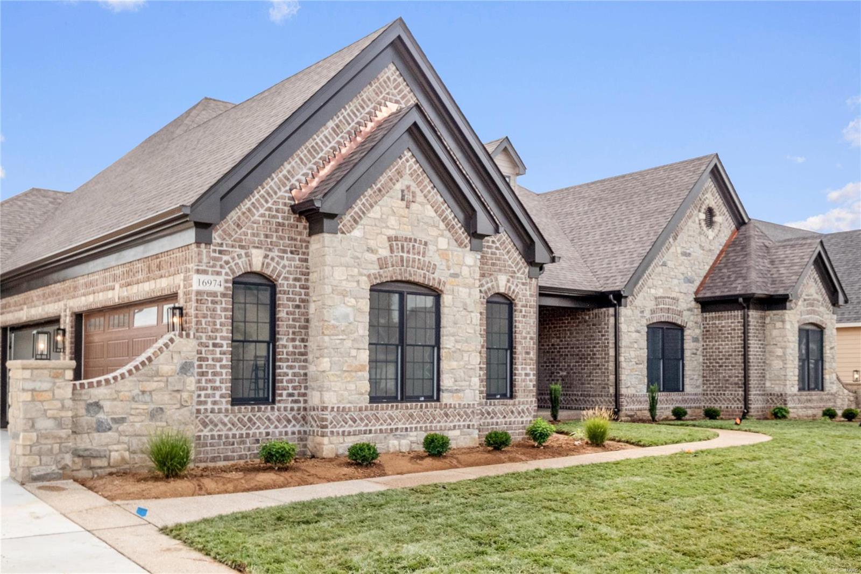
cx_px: 430
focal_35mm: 36
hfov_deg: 53.1
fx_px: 861
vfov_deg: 36.9
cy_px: 287
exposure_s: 1/400
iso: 400
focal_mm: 18
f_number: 8
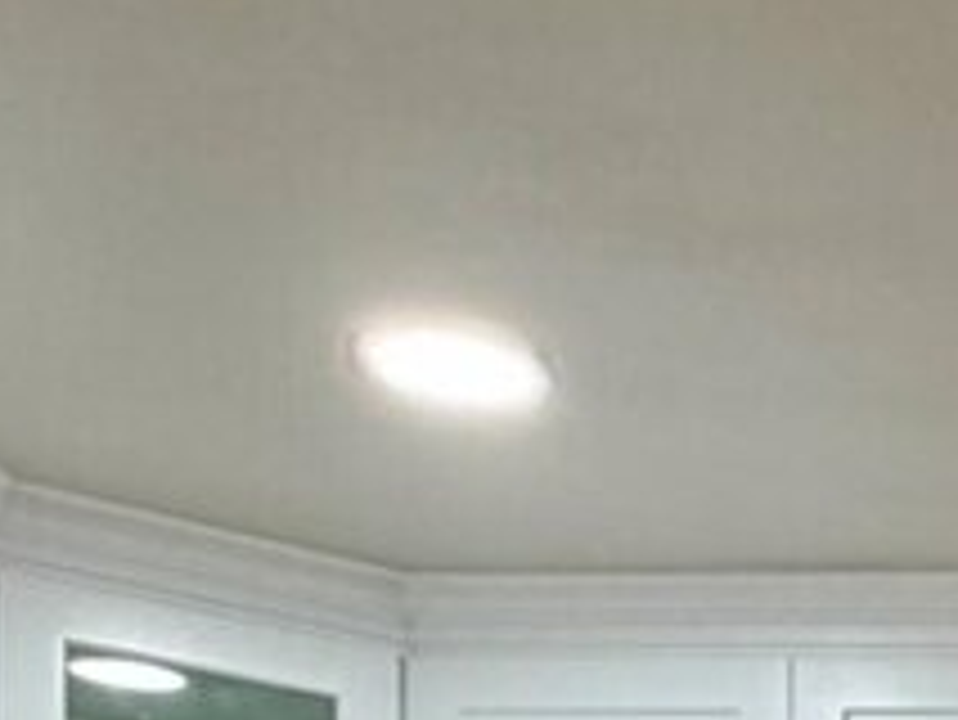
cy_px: 1485
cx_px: 1664
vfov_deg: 13.5
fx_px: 2548
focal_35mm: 92
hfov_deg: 17.7
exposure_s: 1/120
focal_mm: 2.22
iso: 250
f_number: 2.2
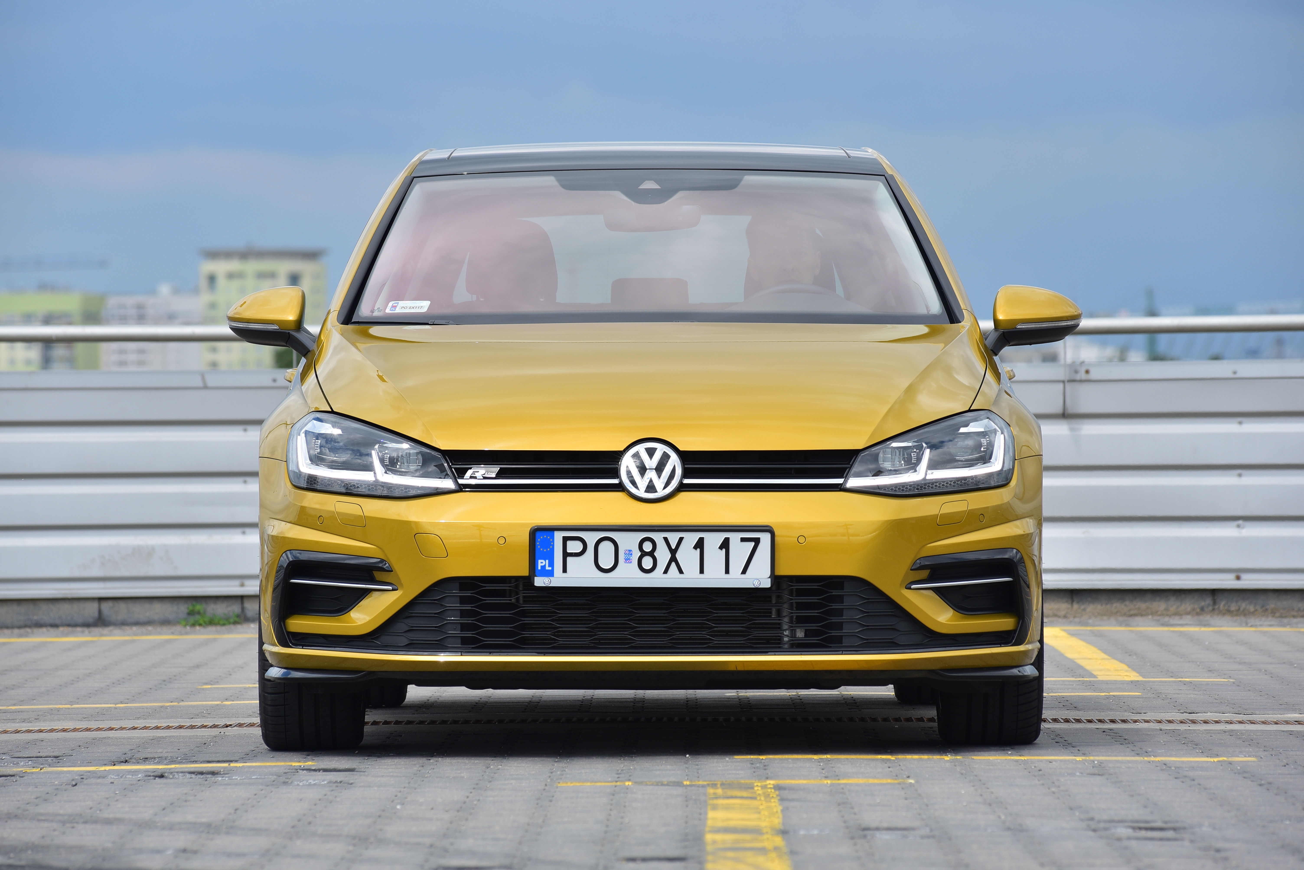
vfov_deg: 6.9
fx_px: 7247
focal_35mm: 200
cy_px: 435
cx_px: 652
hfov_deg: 10.3
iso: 200
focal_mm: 200
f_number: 9
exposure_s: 1/500
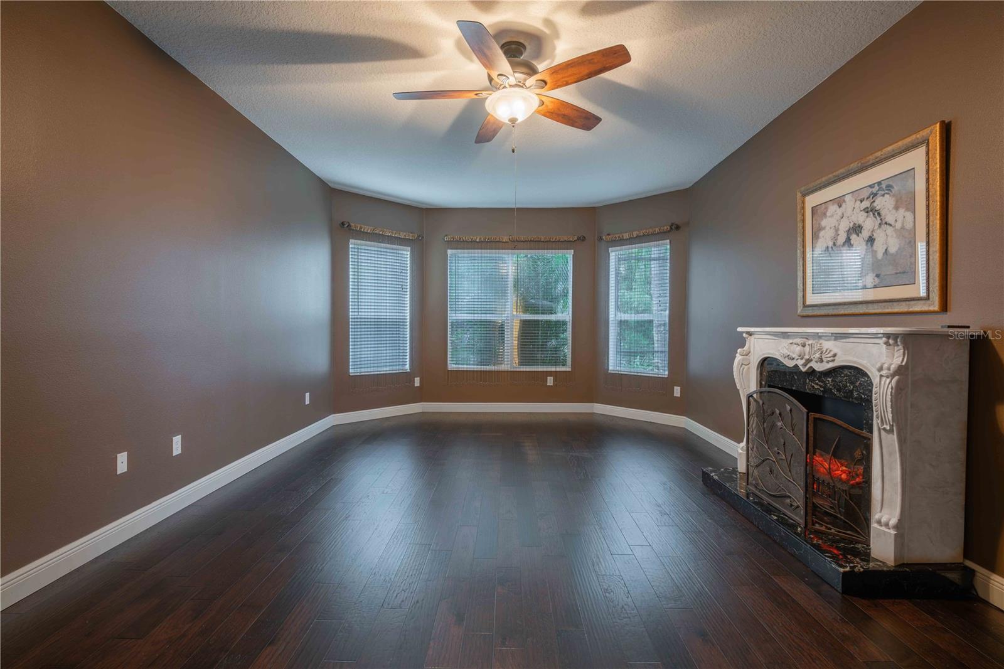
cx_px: 502
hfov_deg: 96.7
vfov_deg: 73.7
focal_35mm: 16
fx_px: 446
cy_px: 334
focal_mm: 16
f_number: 8
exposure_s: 1/10
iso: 200
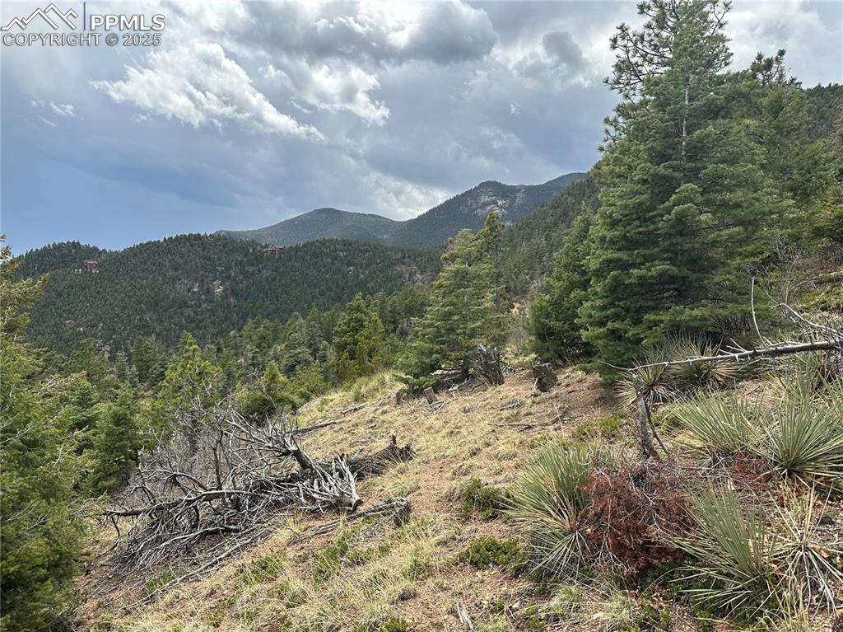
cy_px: 316
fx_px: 584
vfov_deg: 56.8
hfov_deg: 71.6
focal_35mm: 24
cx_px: 422
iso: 80
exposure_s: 1/3247
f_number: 1.78
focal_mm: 6.86
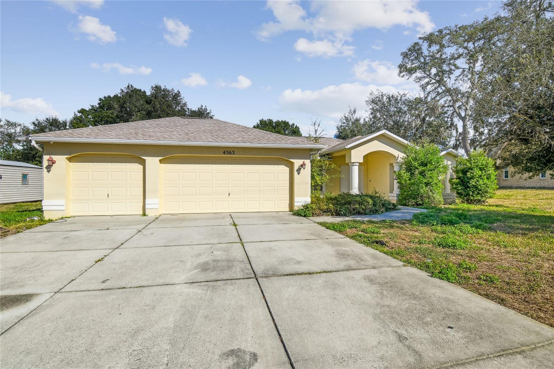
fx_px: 277
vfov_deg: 67.4
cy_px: 184
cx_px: 277
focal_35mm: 18
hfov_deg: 90.0
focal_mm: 12
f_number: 7.1
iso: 100
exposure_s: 1/200
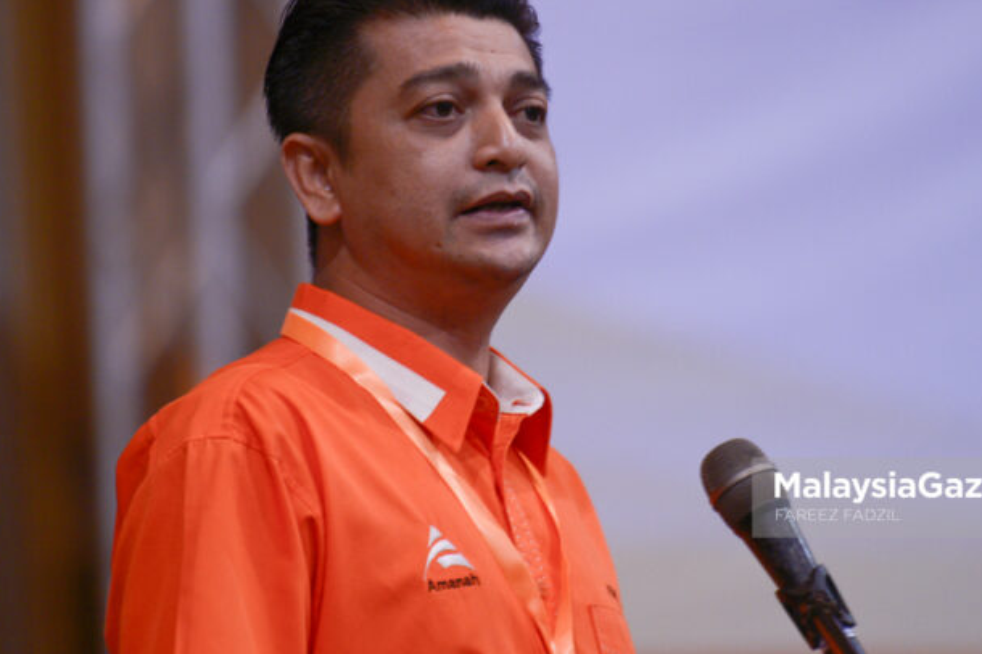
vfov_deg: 5.4
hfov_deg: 8.2
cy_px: 293
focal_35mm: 252
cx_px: 581
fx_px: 6870
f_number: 2.8
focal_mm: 200
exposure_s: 1/160
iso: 800
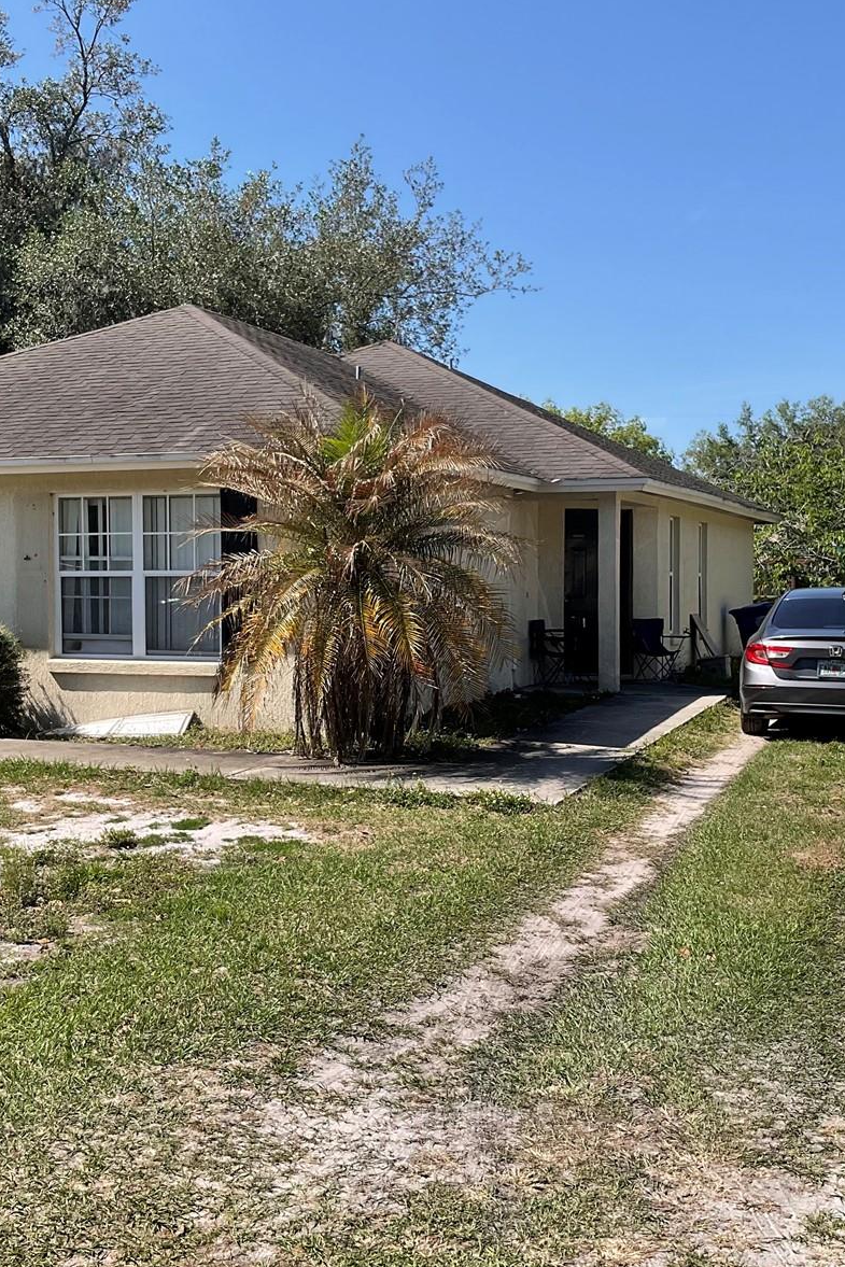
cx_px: 410
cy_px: 624
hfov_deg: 32.6
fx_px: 1443
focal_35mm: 41
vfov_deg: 47.4
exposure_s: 1/1577
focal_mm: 3
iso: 16
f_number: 1.8
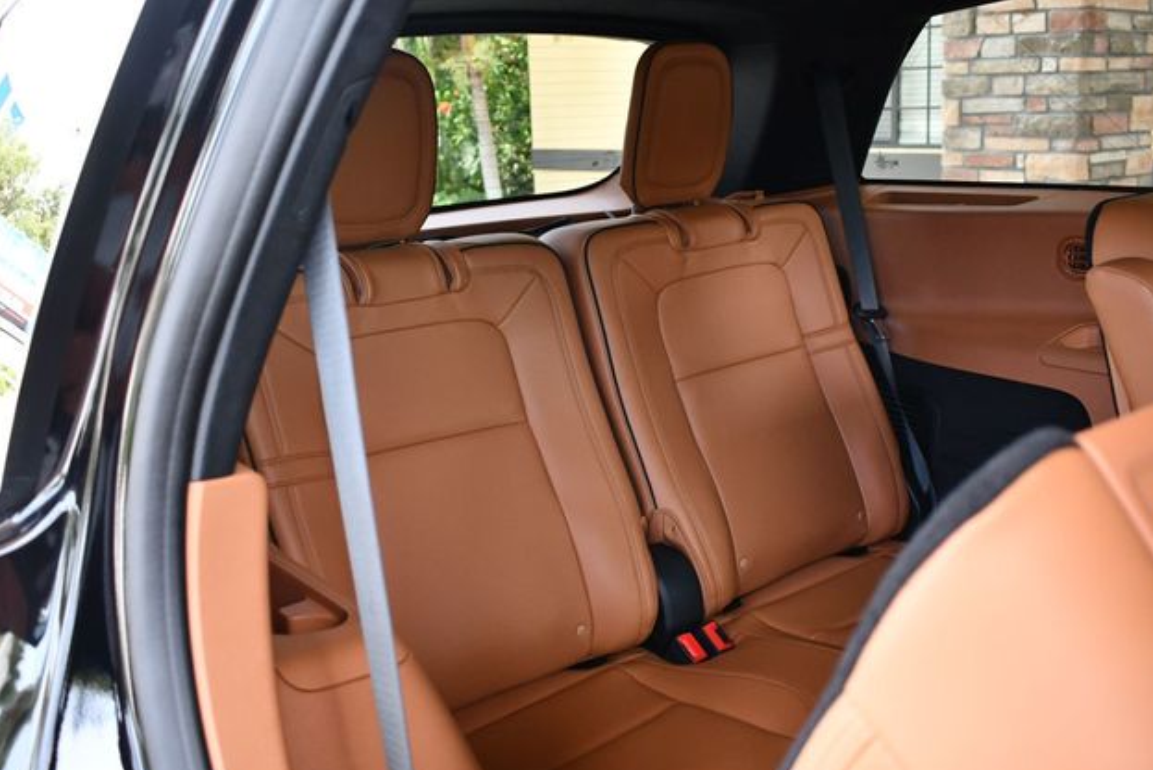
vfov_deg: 36.0
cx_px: 577
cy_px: 394
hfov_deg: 51.9
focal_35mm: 37
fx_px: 1186
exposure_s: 1/250
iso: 800
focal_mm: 18
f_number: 3.5
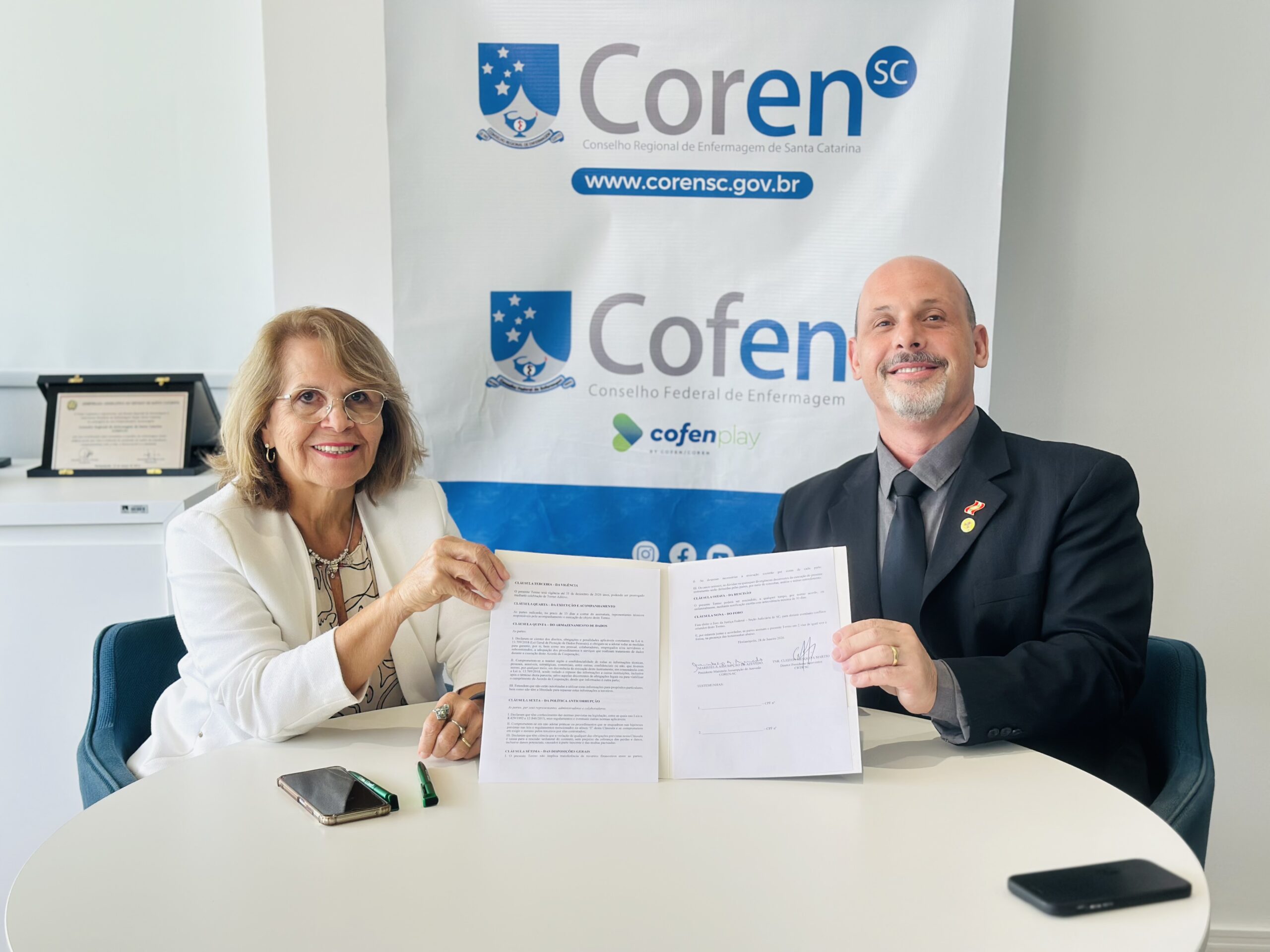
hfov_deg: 39.7
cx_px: 635
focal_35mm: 48
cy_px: 476
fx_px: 1761
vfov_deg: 30.3
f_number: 1.78
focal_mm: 6.86
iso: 64
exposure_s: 1/132
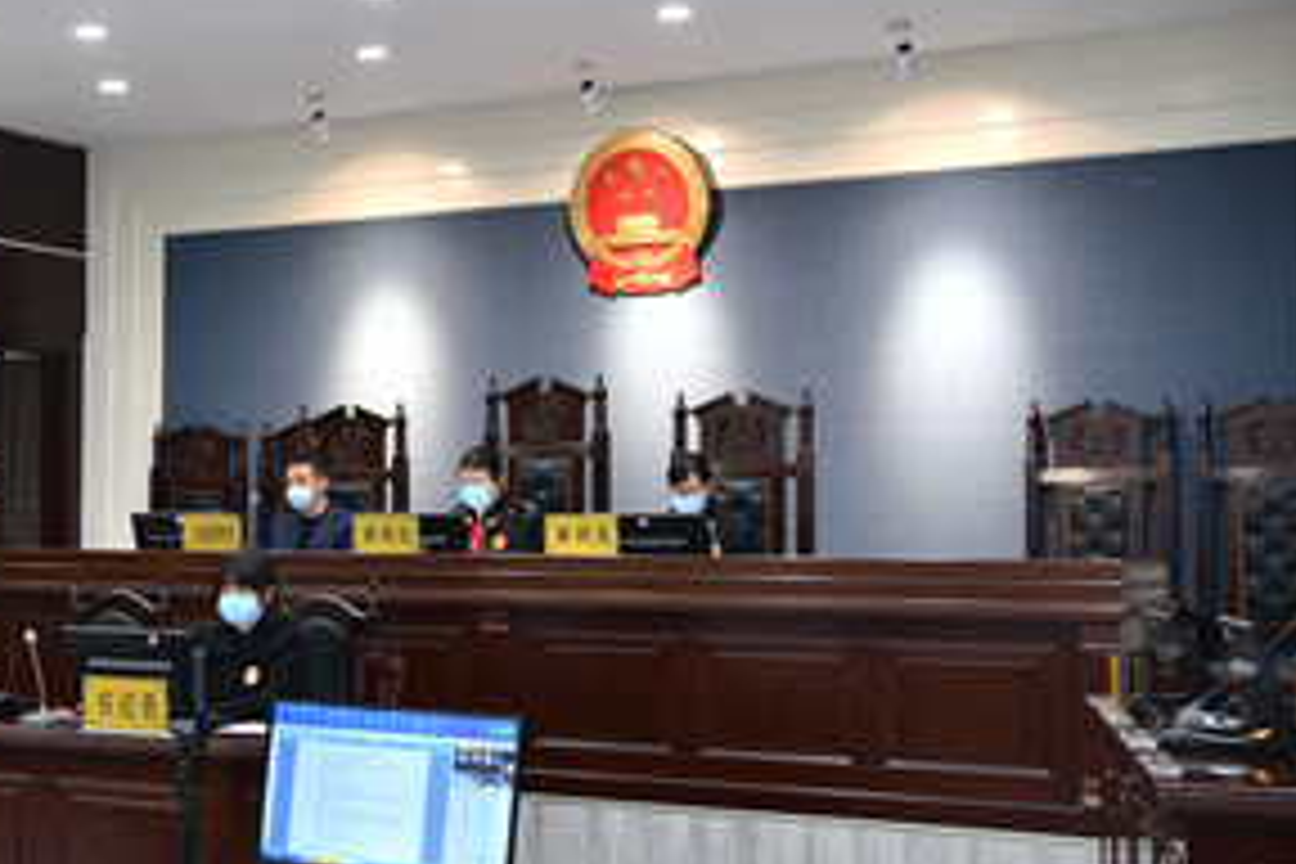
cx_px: 194
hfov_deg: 29.5
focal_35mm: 66
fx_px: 2376
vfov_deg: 20.6
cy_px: 470
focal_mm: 38
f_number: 4
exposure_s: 1/15
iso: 250
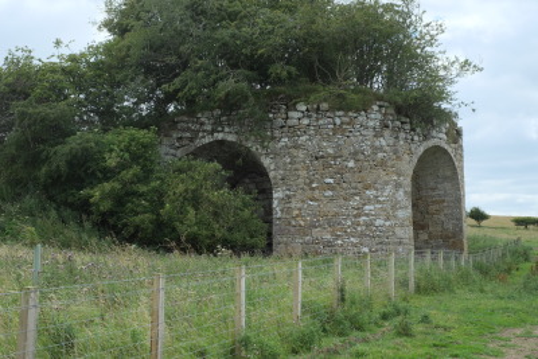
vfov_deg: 25.5
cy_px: 180
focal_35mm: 53
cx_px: 269
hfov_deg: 37.5
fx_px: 792
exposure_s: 1/400
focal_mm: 35
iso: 800
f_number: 9
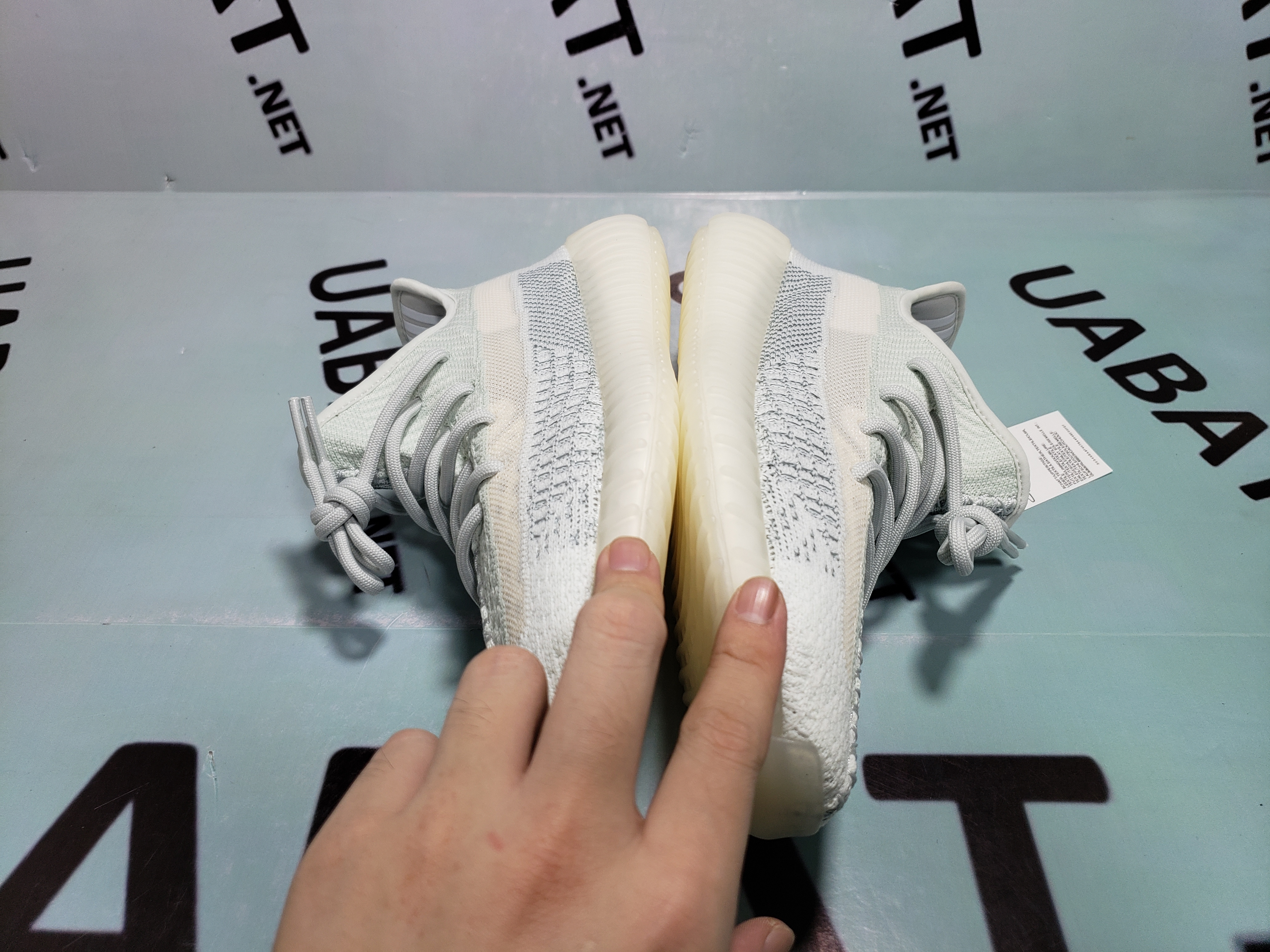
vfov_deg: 53.1
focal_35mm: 26
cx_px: 635
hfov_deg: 67.3
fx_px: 954
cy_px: 476
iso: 50
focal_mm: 4.3
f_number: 1.5
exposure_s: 1/111
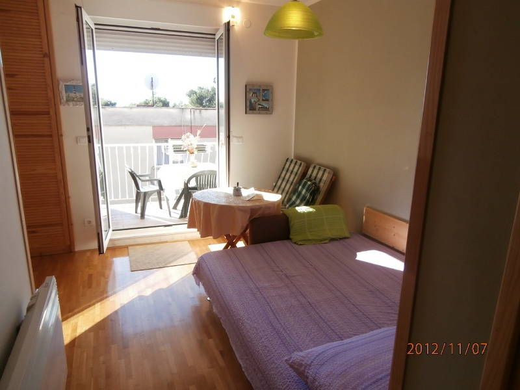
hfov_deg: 71.6
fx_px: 361
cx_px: 260
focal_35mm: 24
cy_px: 195
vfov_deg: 56.8
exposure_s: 1/125
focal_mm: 4.2
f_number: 3
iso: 100
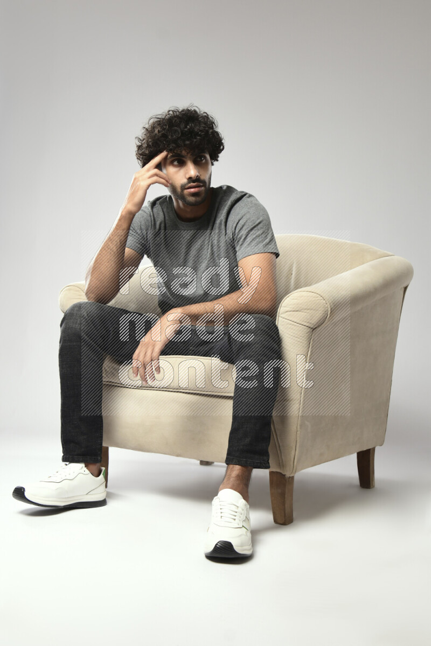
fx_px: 611
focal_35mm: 34
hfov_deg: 38.9
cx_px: 216
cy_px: 323
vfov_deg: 55.8
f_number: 5
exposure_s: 1/125
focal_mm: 34
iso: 400
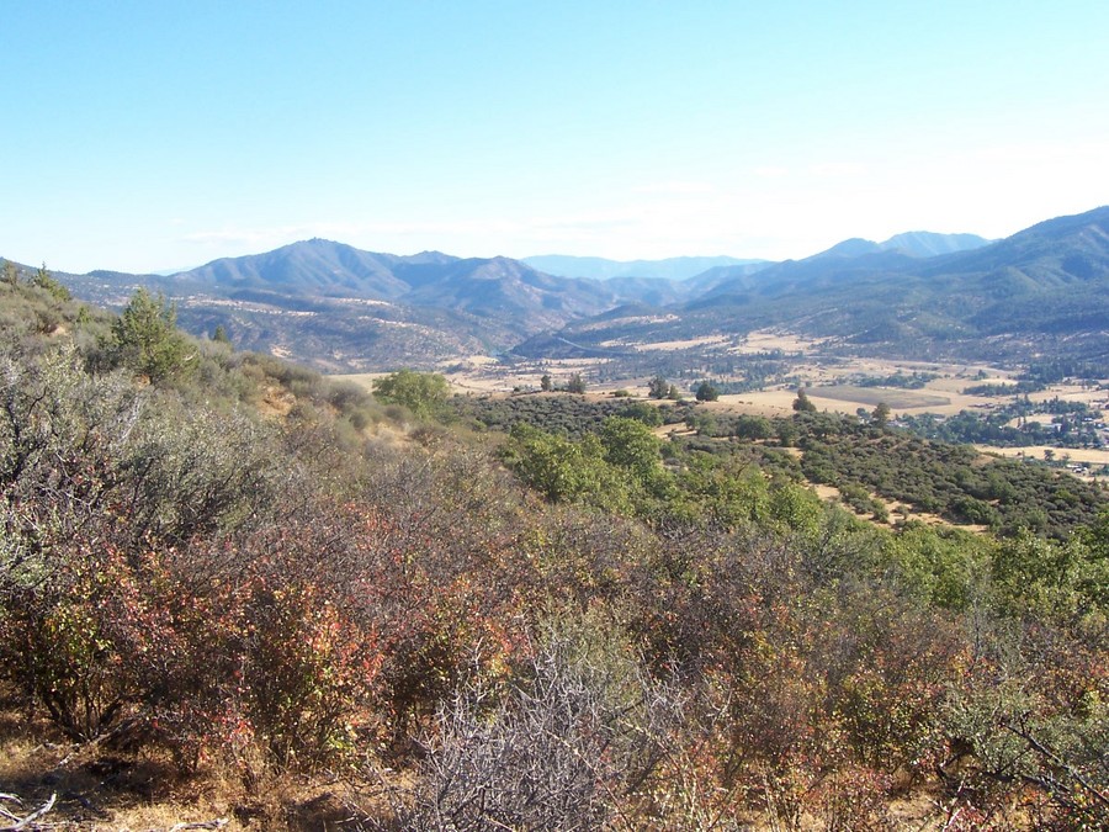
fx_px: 1185
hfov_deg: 50.1
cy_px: 416
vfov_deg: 38.7
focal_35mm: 37
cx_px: 554
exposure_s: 1/250
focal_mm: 5.6
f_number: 5.6
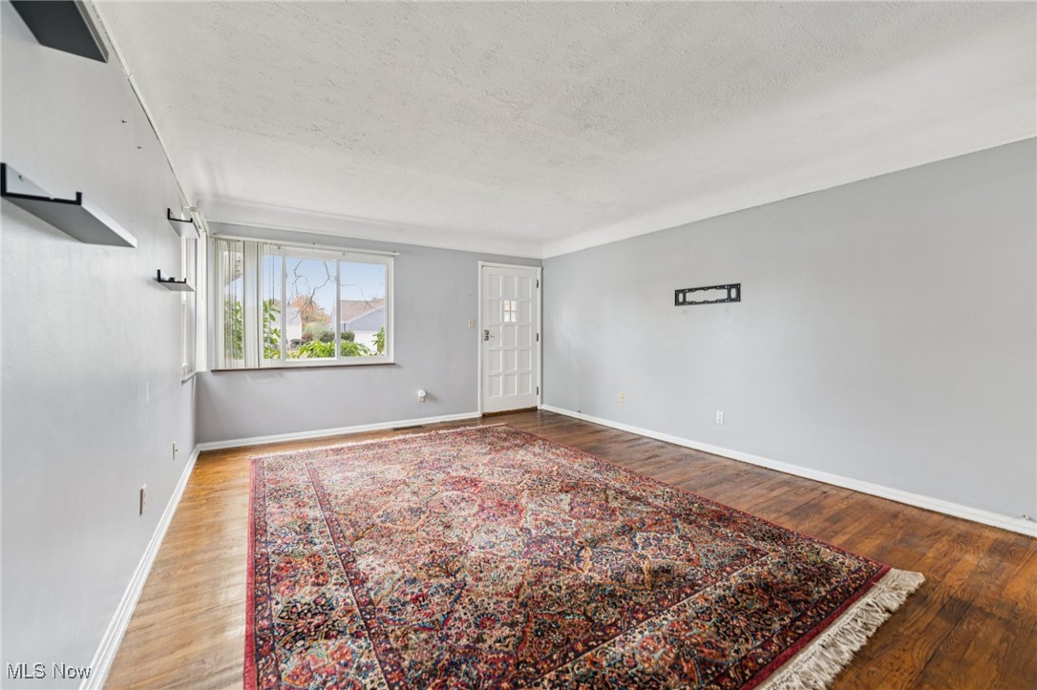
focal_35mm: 14
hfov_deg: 104.3
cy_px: 345
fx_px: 403
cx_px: 518
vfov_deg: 81.2
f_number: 2.8
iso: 200
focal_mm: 14
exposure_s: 1/15
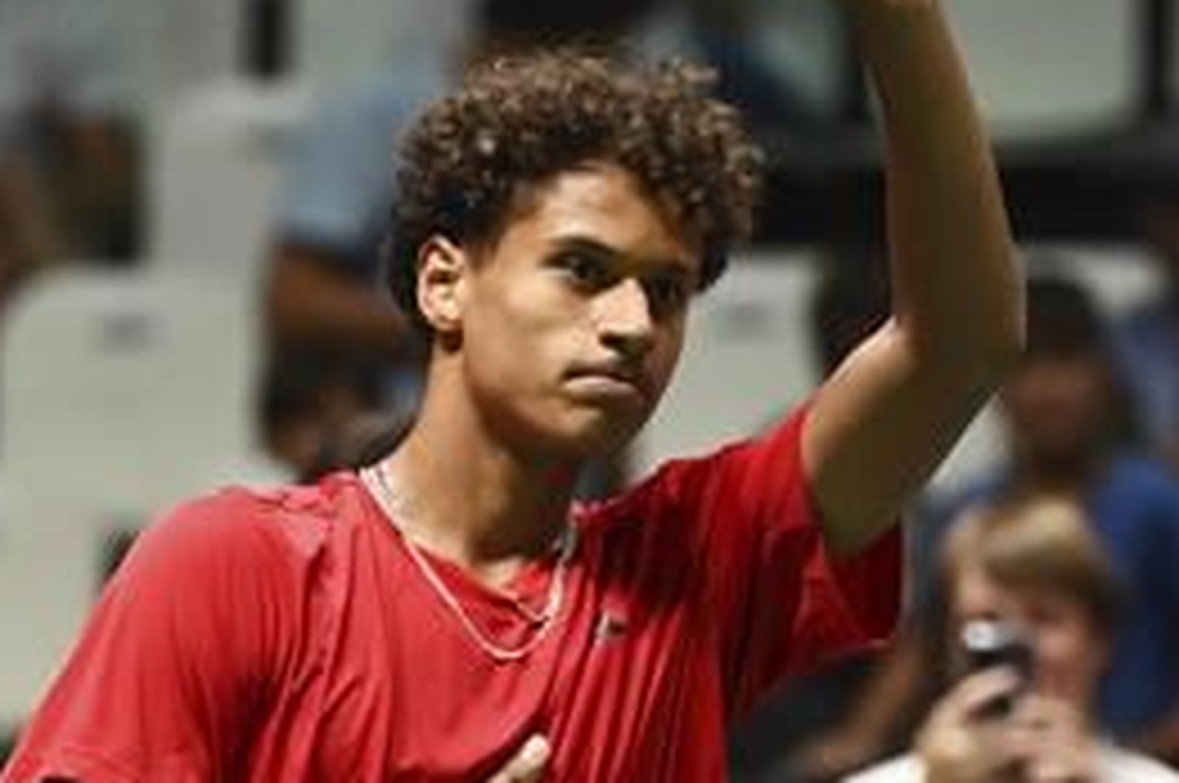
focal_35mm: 546
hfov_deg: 3.8
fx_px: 17859
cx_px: 702
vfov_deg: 2.5
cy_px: 569
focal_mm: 220
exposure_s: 1/1600
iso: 5000
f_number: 4
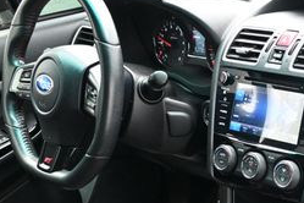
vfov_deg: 17.3
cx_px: 366
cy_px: 208
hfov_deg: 23.9
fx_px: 650
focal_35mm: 77
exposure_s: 1/125
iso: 1000
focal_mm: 20
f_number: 3.8
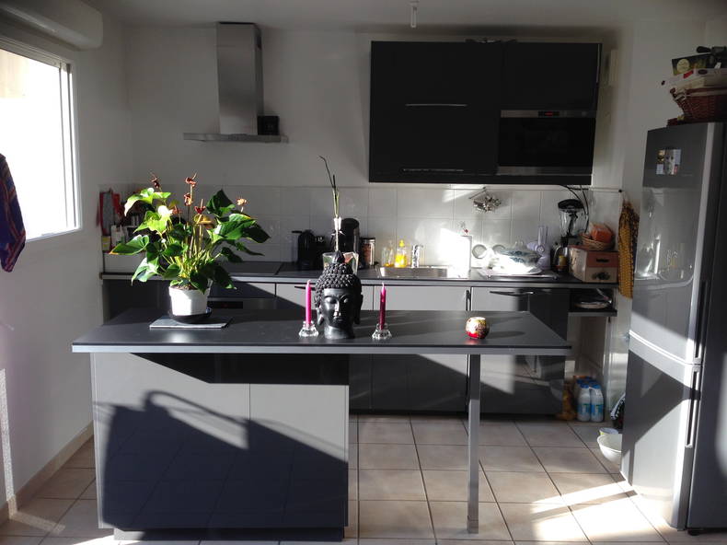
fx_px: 693
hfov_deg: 55.4
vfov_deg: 42.9
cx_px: 364
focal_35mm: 33
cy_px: 272
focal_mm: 4.12
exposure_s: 1/149
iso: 50
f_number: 2.4
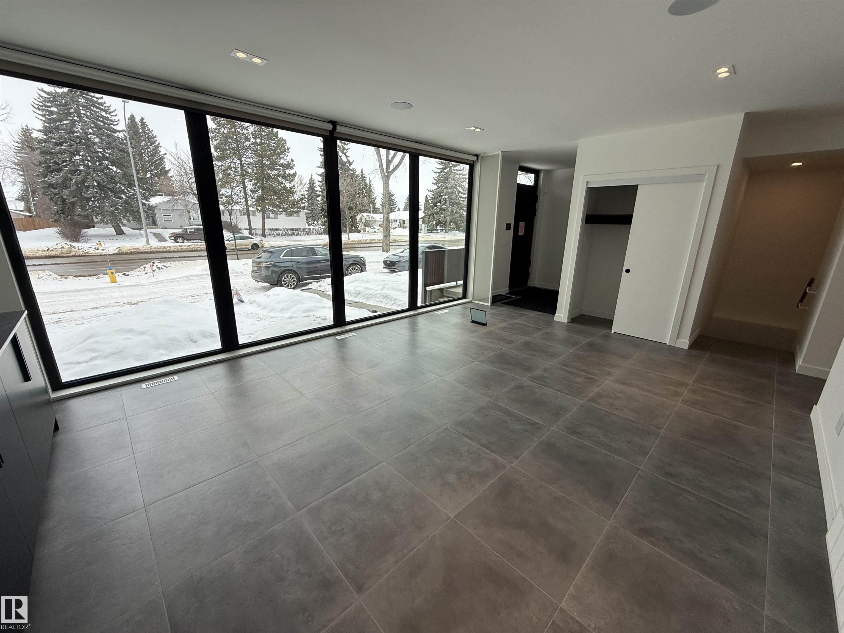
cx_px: 422
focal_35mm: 14
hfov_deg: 102.1
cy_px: 316
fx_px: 341
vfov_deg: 85.7
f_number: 2.2
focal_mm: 2.22
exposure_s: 1/393
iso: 50
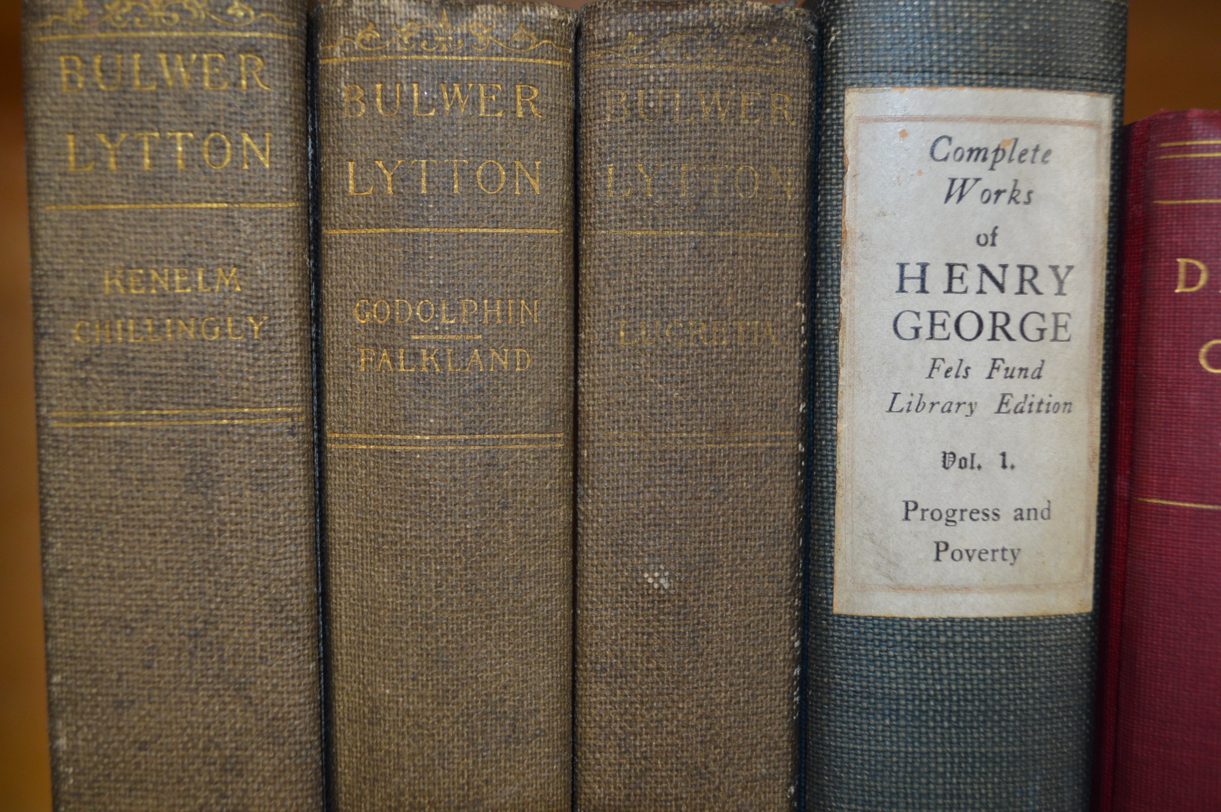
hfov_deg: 46.4
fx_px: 1423
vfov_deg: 31.8
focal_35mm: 42
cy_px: 406
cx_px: 610
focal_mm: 28
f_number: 4.5
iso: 500
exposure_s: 1/60
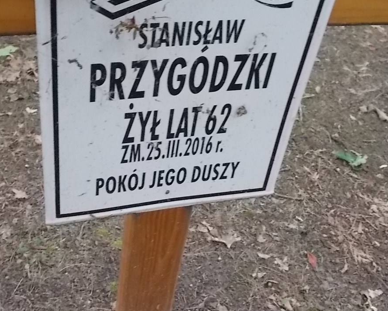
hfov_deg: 40.2
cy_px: 102
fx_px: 528
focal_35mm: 46
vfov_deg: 32.4
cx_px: 160
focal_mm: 4.6
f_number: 3.2
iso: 400
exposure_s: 1/80
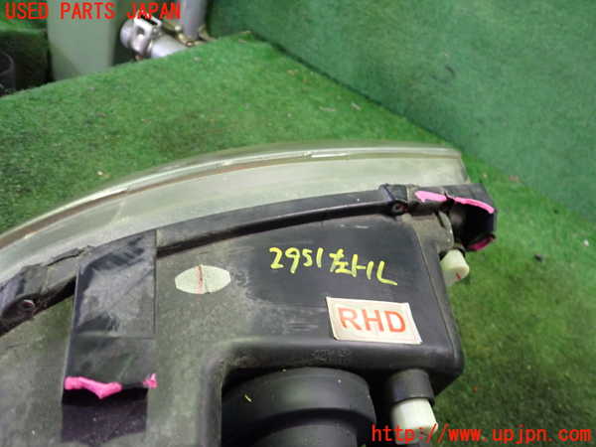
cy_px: 224
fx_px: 517
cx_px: 298
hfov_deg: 60.0
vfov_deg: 46.8
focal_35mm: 30
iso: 640
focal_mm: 5.4
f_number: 2.3
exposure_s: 1/30
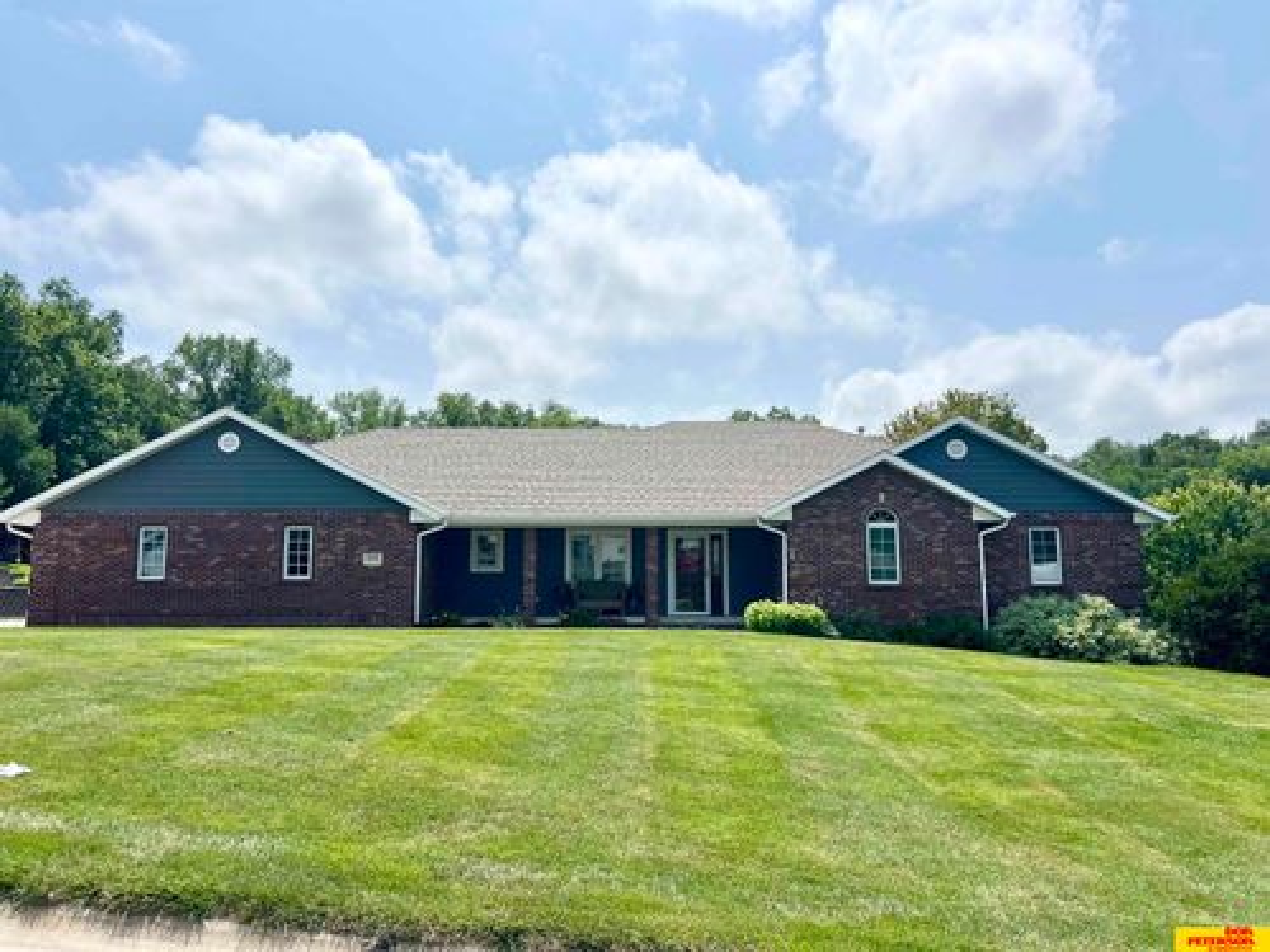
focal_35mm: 26
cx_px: 635
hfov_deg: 67.3
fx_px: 954
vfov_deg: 53.1
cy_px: 476
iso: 50
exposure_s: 1/11364
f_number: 1.5
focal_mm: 5.7
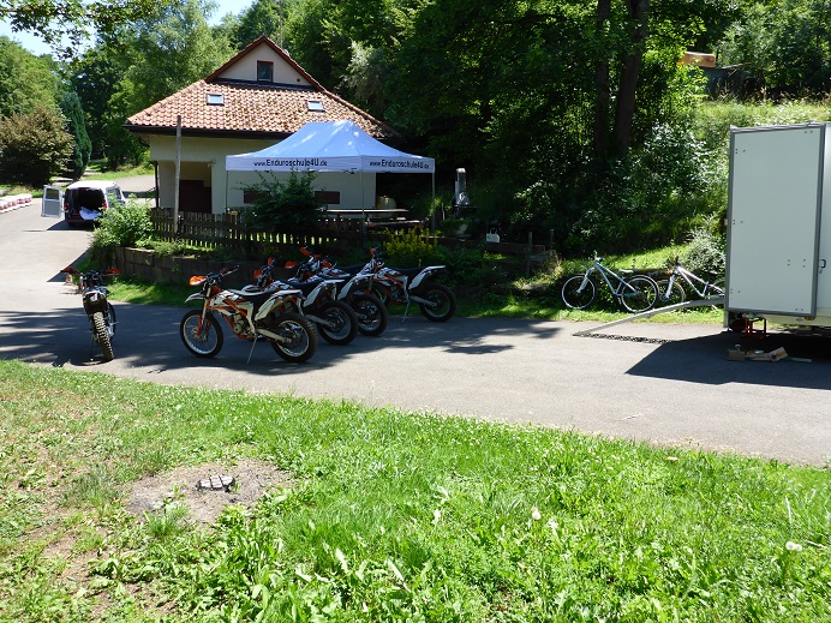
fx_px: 672
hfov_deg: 63.4
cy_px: 312
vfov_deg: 49.7
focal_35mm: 28
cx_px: 416
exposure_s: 1/400
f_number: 3.3
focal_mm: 4.9
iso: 100
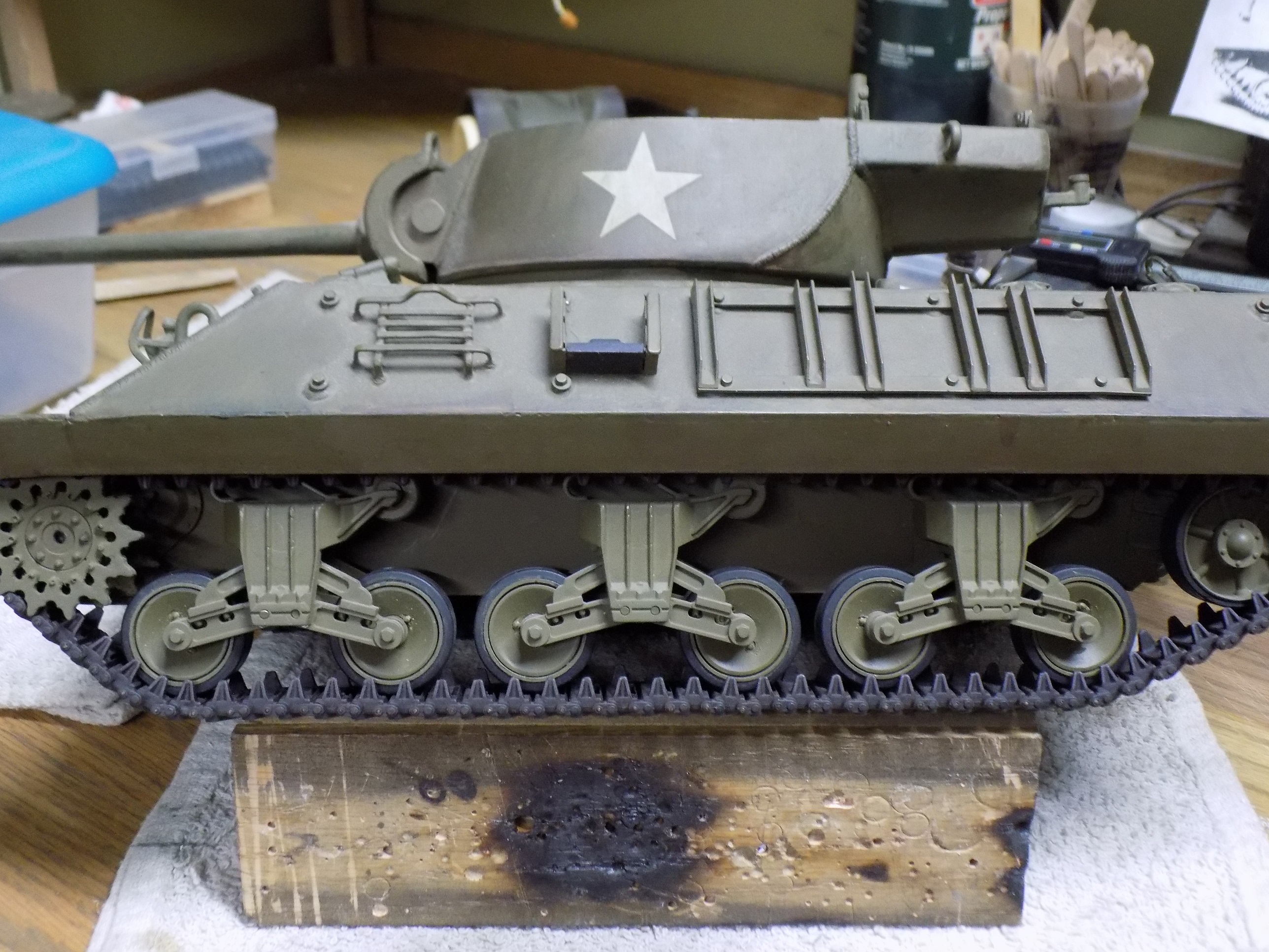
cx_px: 634
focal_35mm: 37
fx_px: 1356
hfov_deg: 50.1
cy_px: 476
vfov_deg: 38.7
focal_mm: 6.6
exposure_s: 1/20
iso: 400
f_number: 3.5
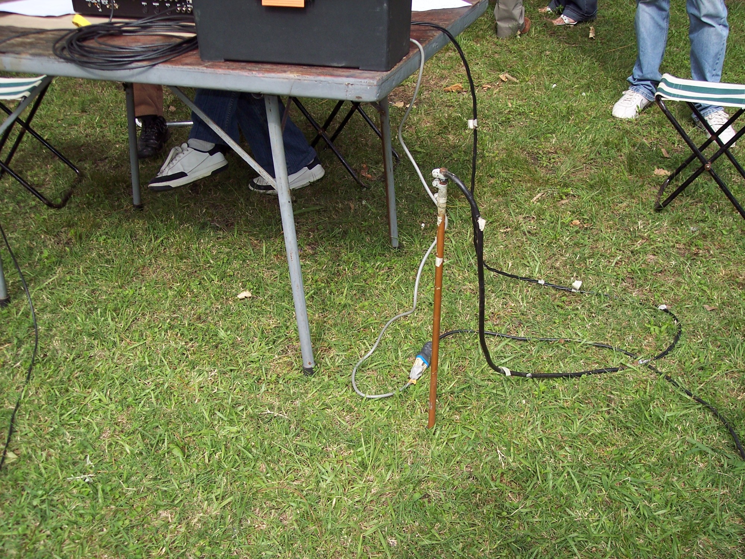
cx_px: 372
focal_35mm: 39
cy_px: 280
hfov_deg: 47.9
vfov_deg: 36.8
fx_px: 839
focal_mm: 8
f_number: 3.4
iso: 100
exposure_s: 1/250
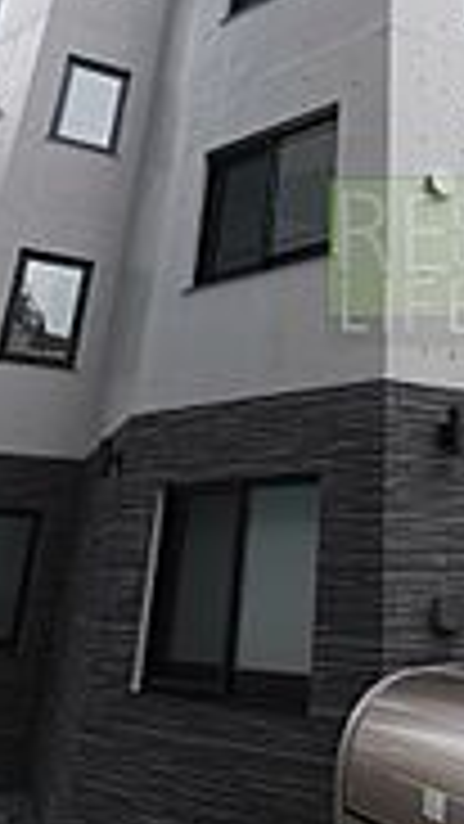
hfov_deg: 34.8
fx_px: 700
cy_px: 261
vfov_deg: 59.3
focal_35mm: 32
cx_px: 410
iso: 160
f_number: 5
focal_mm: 7
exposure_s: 1/200
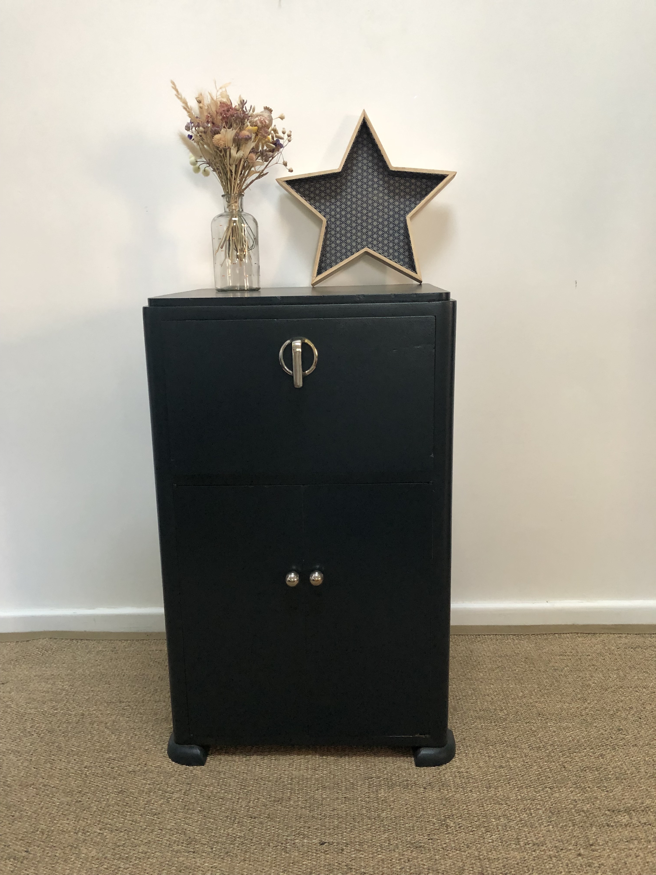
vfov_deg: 63.4
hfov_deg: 49.7
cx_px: 328
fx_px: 707
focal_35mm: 28
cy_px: 438
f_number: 1.8
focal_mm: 3.99
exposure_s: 1/15
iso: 80
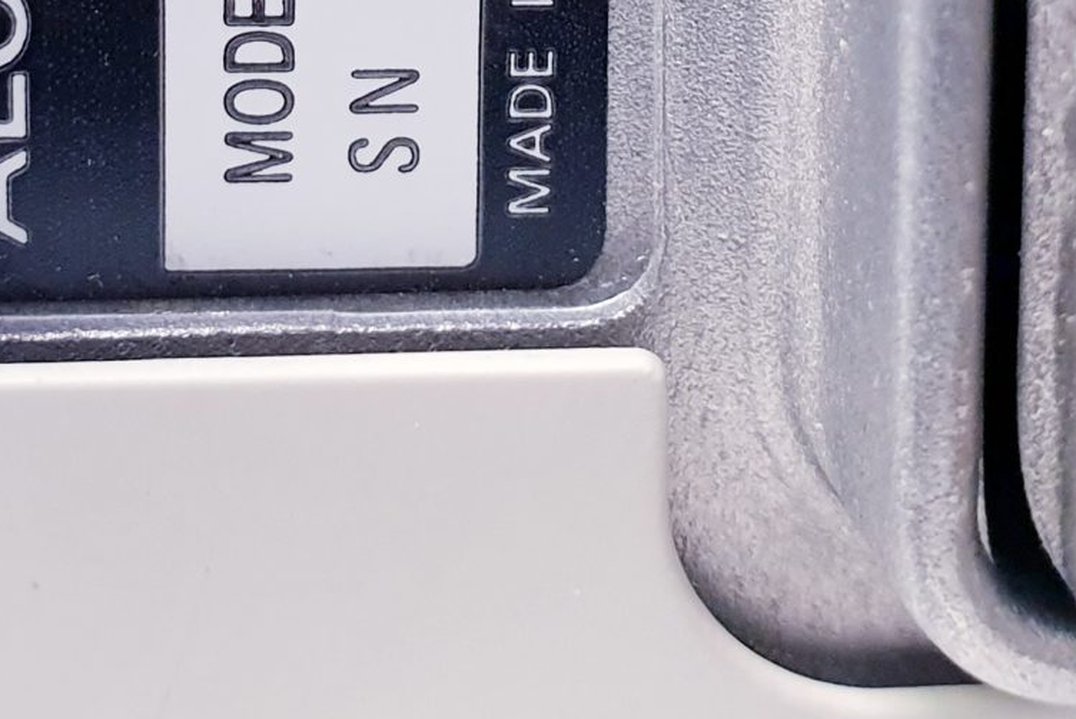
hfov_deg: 22.1
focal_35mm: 92
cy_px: -278
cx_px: 448
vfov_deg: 14.1
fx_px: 2751
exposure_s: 1/50
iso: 320
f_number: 2.4
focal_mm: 4.3
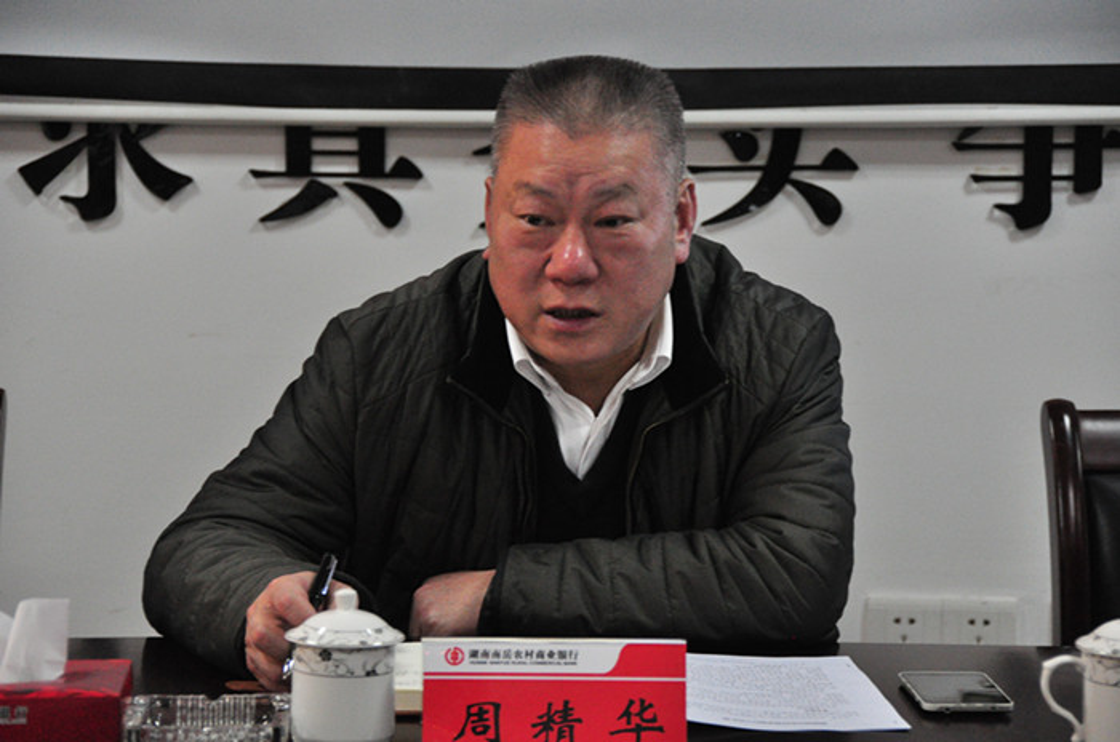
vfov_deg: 9.6
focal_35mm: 142
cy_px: 371
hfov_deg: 14.4
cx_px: 560
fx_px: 4425
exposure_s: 1/60
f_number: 5.3
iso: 1600
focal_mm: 95
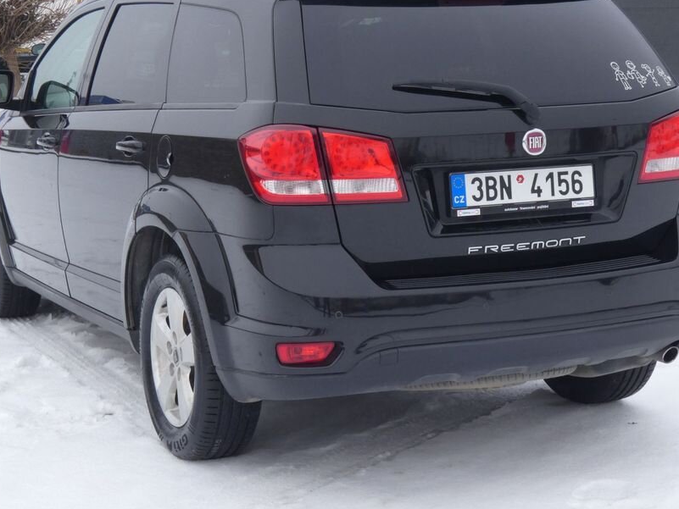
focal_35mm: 78
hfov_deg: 25.0
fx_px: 1530
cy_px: 198
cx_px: 367
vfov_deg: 18.9
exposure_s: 1/80
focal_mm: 10.8
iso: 160
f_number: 5.6
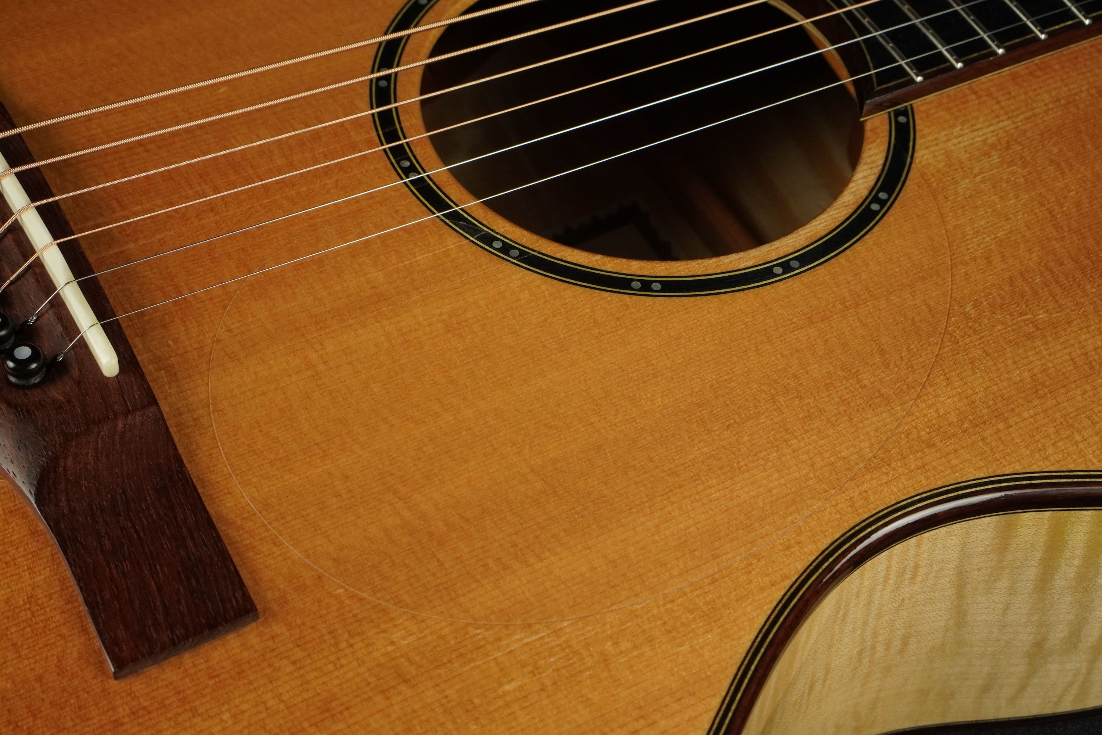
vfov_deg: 25.8
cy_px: 368
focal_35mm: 52
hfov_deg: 37.9
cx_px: 551
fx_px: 1607
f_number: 11
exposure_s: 1/60
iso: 1250
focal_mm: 35
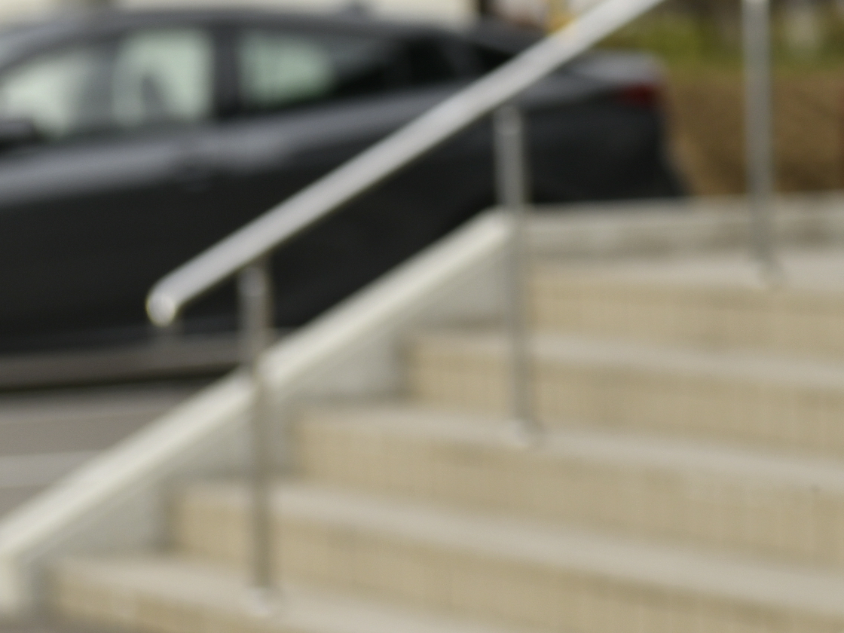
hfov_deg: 7.8
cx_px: 1290
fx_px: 6047
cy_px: -114
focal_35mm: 248
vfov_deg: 6.0
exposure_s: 1/250
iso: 200
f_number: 5
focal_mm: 70
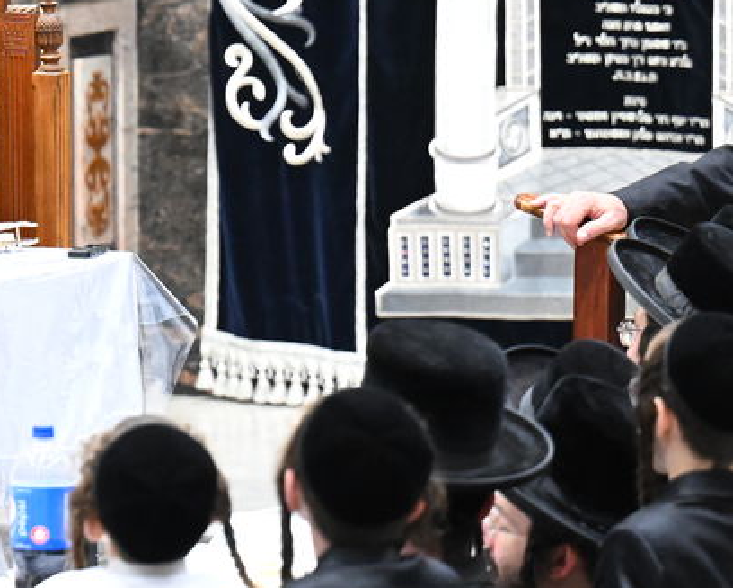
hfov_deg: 5.0
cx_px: -162
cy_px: 125
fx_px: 8380
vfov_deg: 4.0
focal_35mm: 386
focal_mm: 120
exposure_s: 1/400
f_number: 3.2
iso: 5000
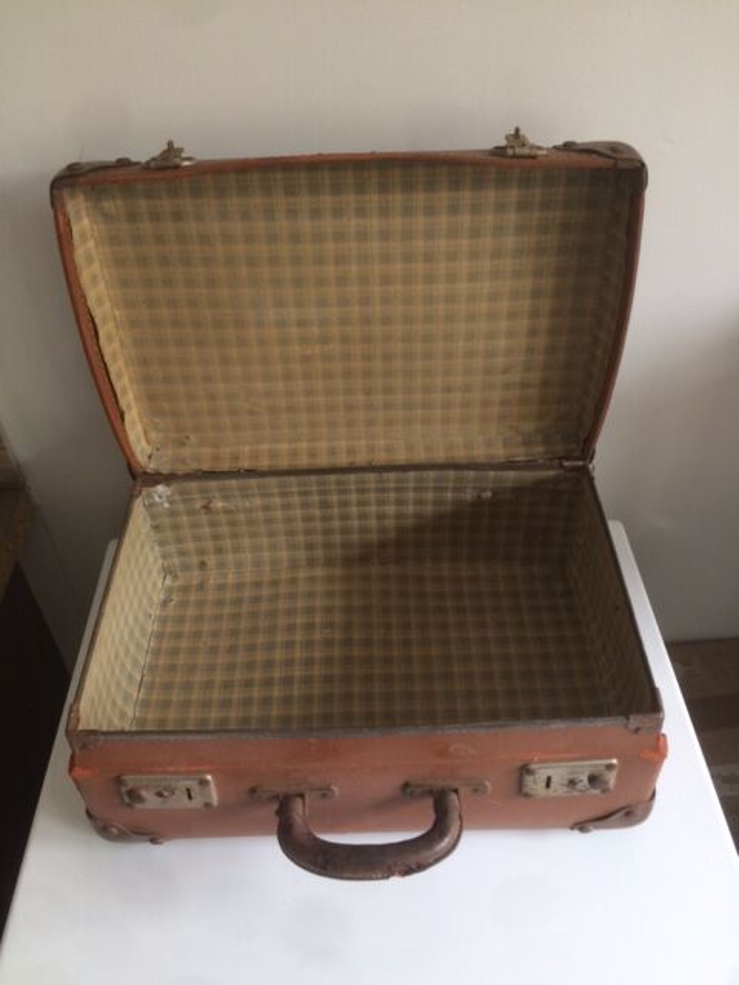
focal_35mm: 29
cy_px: 492
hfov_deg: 48.2
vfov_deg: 61.7
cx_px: 370
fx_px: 825
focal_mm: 4.15
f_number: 2.2
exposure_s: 1/33
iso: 100
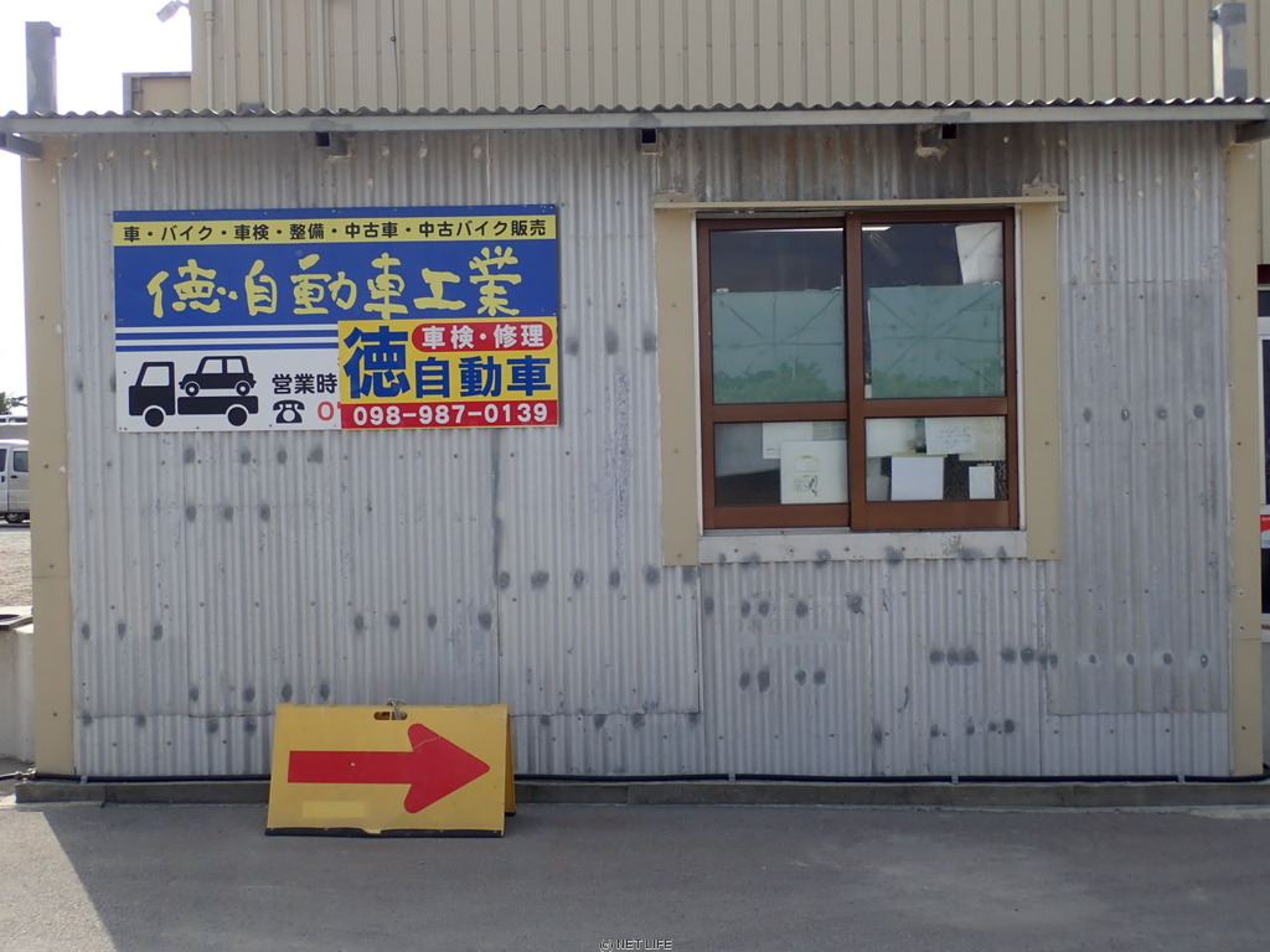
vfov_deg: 36.0
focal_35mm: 40
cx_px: 635
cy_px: 476
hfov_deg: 46.8
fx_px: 1468
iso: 100
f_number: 4
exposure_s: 1/500
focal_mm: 7.34
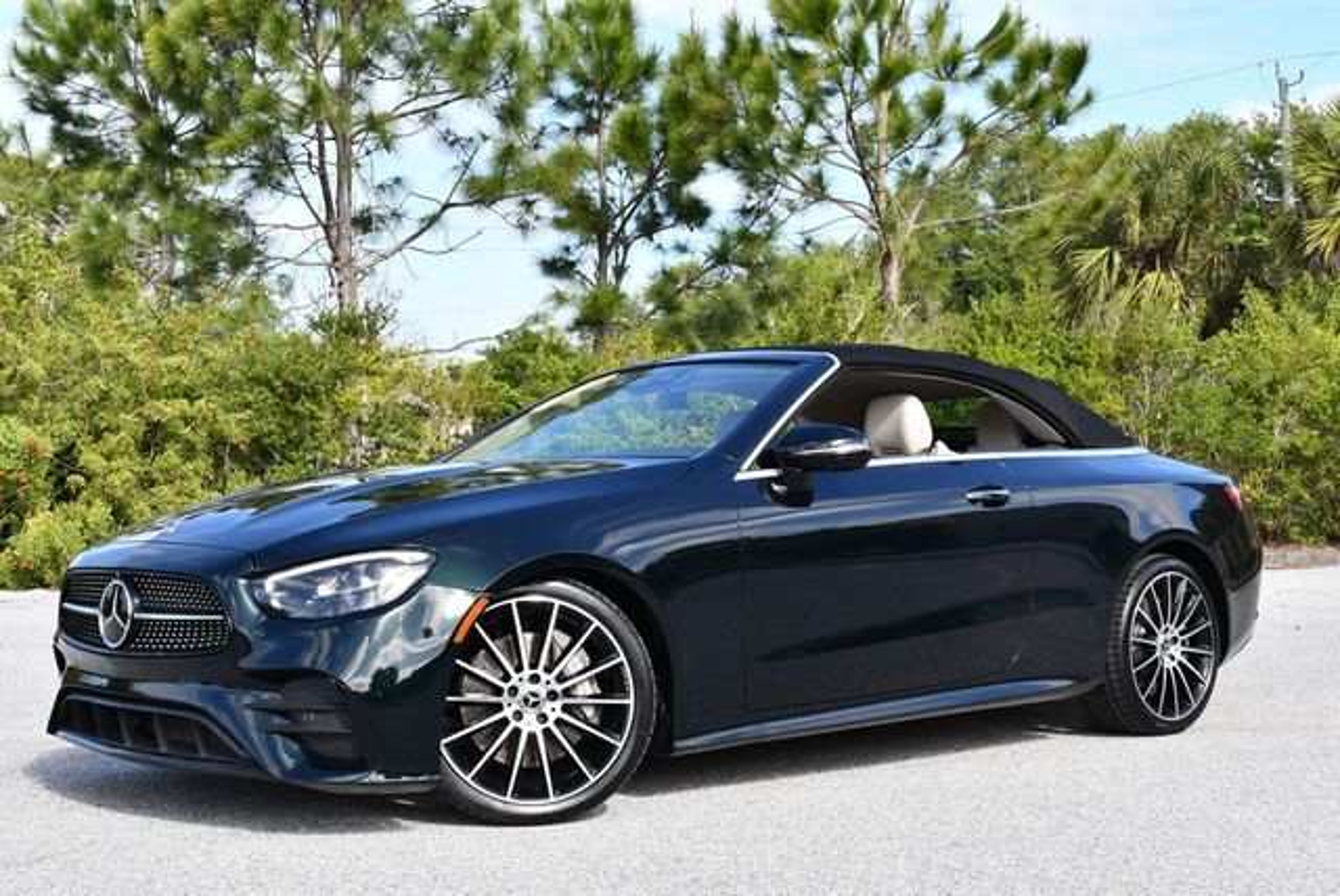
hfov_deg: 38.2
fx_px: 1937
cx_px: 670
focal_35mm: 52
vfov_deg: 26.0
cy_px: 448
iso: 200
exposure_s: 1/250
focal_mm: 26
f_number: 8
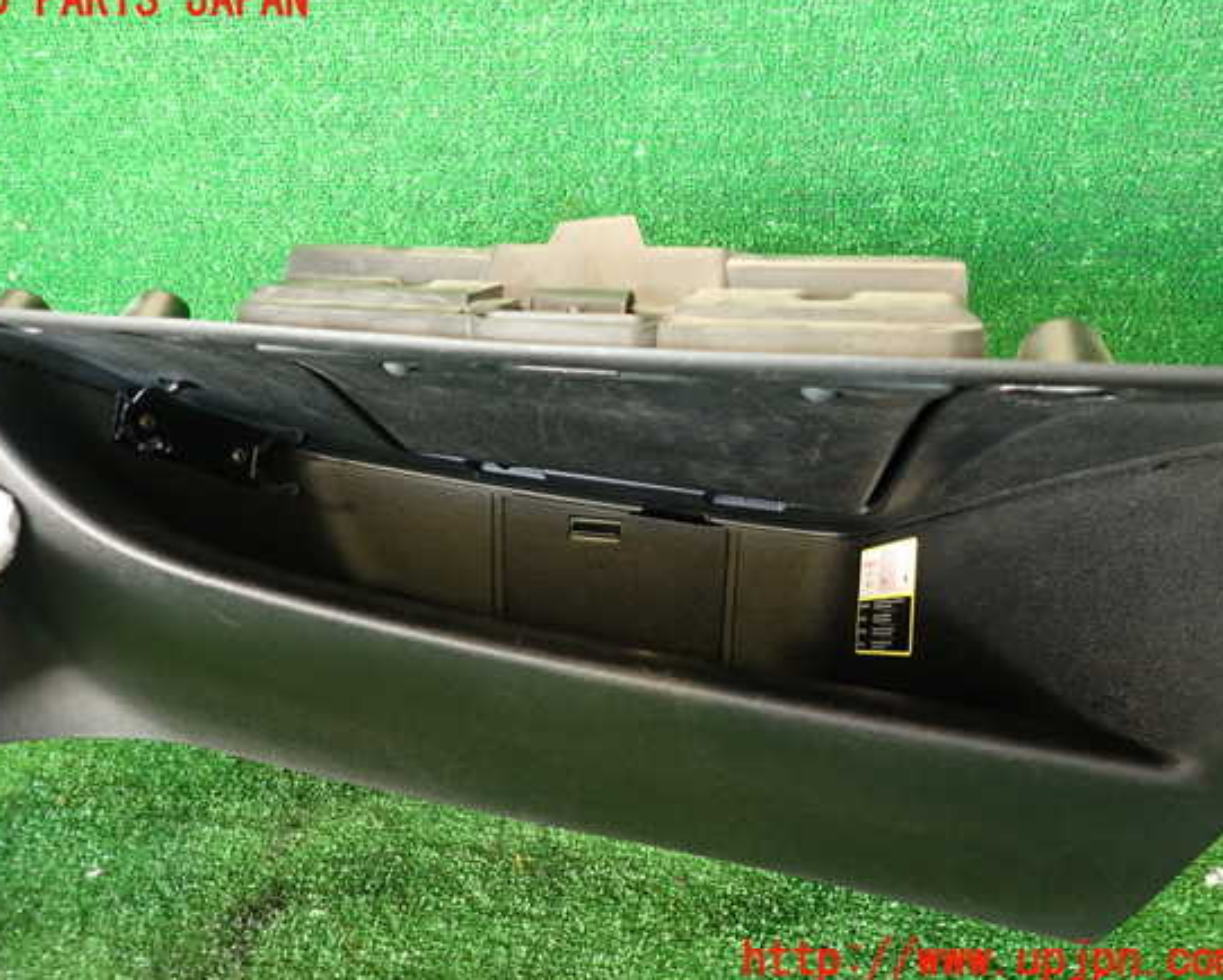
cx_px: 575
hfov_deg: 64.0
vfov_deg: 53.2
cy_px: 481
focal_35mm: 27
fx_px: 978
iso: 320
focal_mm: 4.5
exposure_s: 1/30
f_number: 2
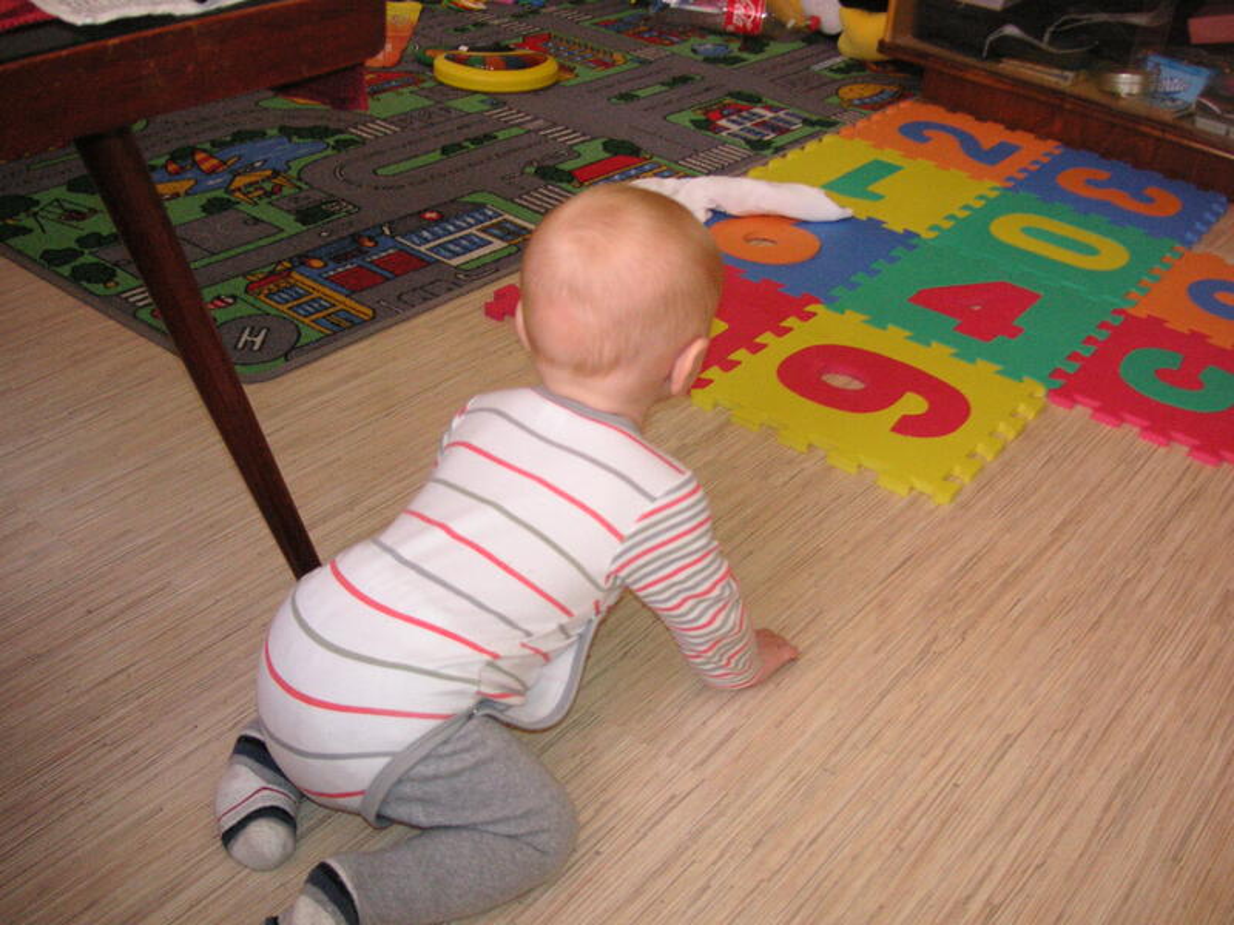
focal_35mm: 37
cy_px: 462
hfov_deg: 50.1
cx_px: 617
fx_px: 1319
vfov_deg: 38.7
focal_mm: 6.1
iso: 160
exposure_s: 1/45
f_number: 2.8
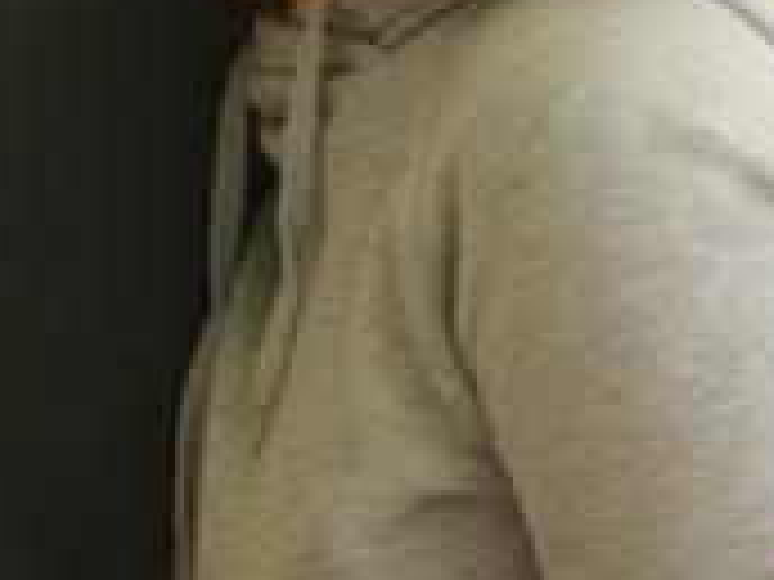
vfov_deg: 4.4
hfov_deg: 5.9
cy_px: -515
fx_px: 7490
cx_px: -315
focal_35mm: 335
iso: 160
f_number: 5.6
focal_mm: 50
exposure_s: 1/80
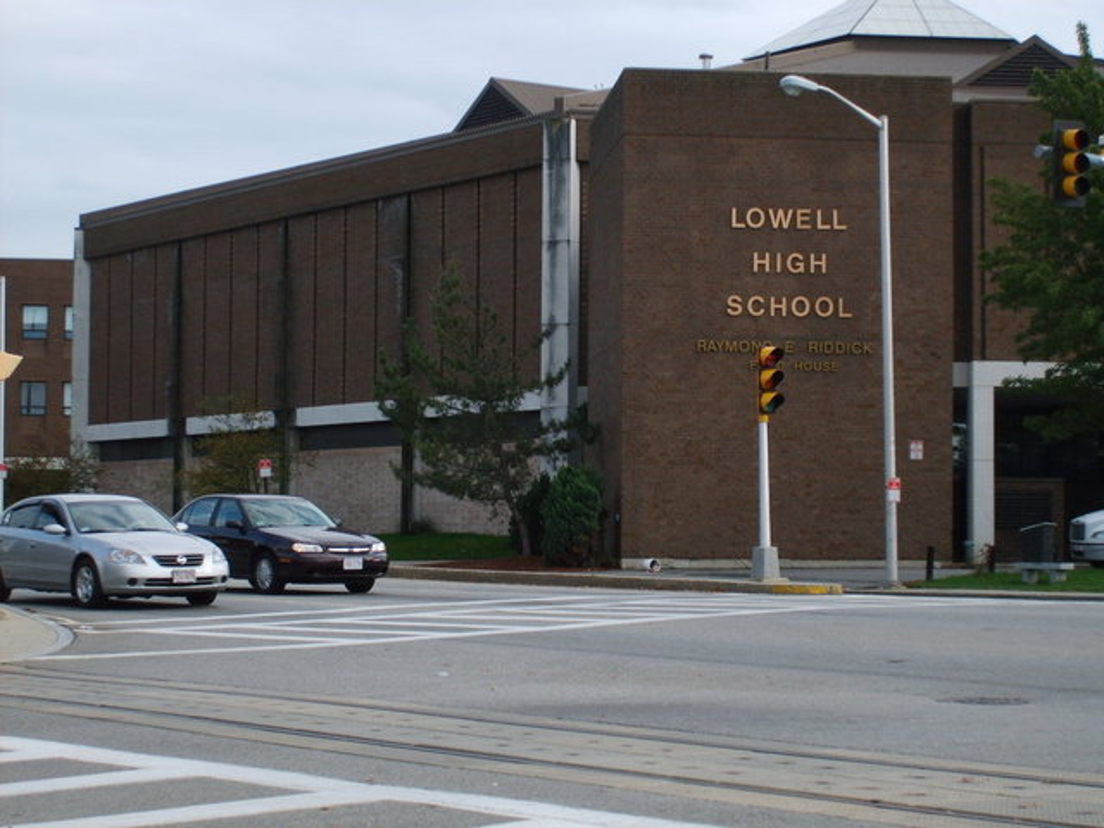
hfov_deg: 24.1
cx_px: 552
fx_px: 2583
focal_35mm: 81
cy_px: 414
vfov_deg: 18.2
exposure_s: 1/350
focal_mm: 13.7
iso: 50
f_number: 4.2
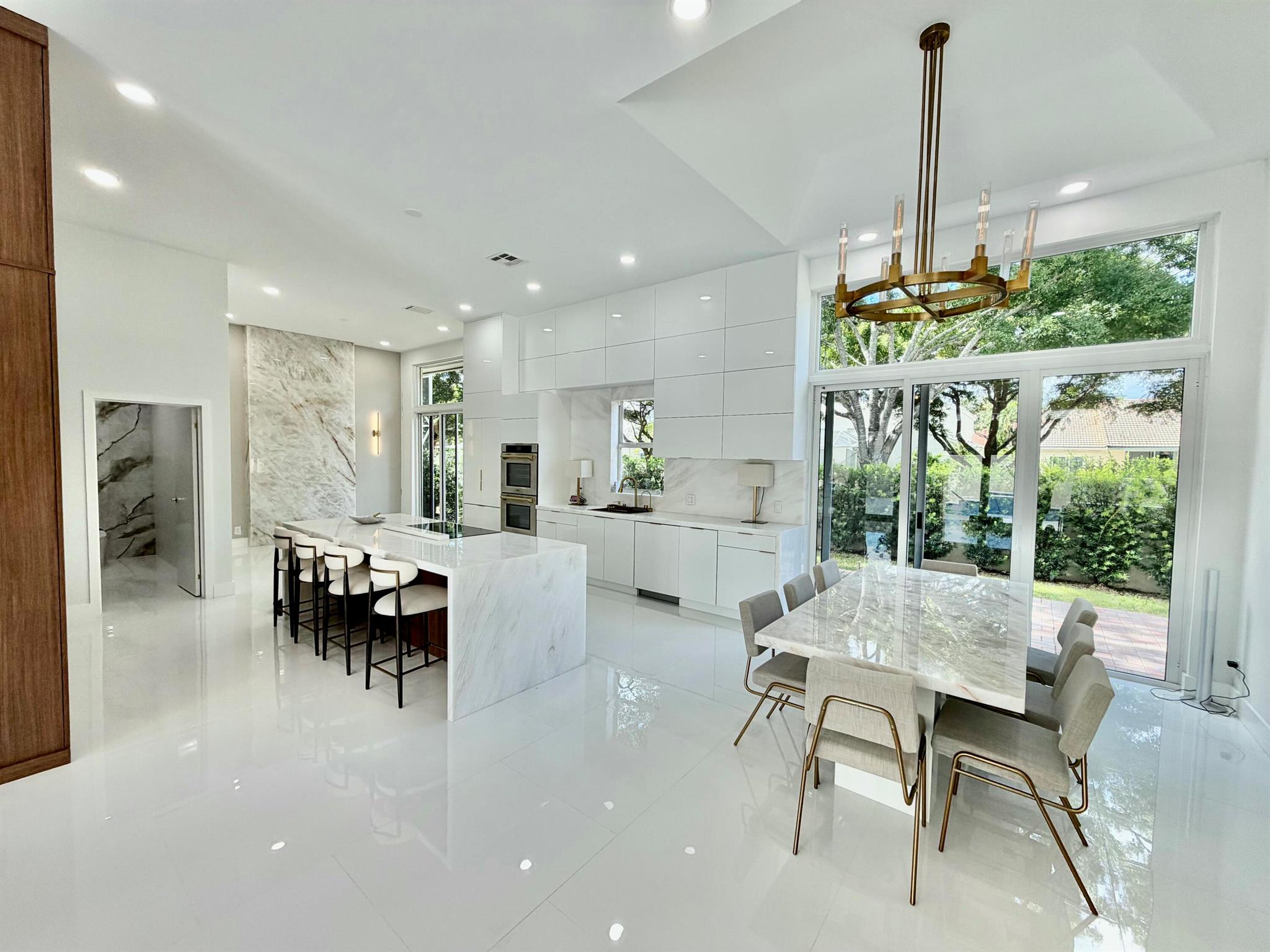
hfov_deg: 102.1
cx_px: 635
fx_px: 514
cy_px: 476
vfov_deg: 85.7
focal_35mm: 14
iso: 64
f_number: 2.2
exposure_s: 1/120
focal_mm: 2.22
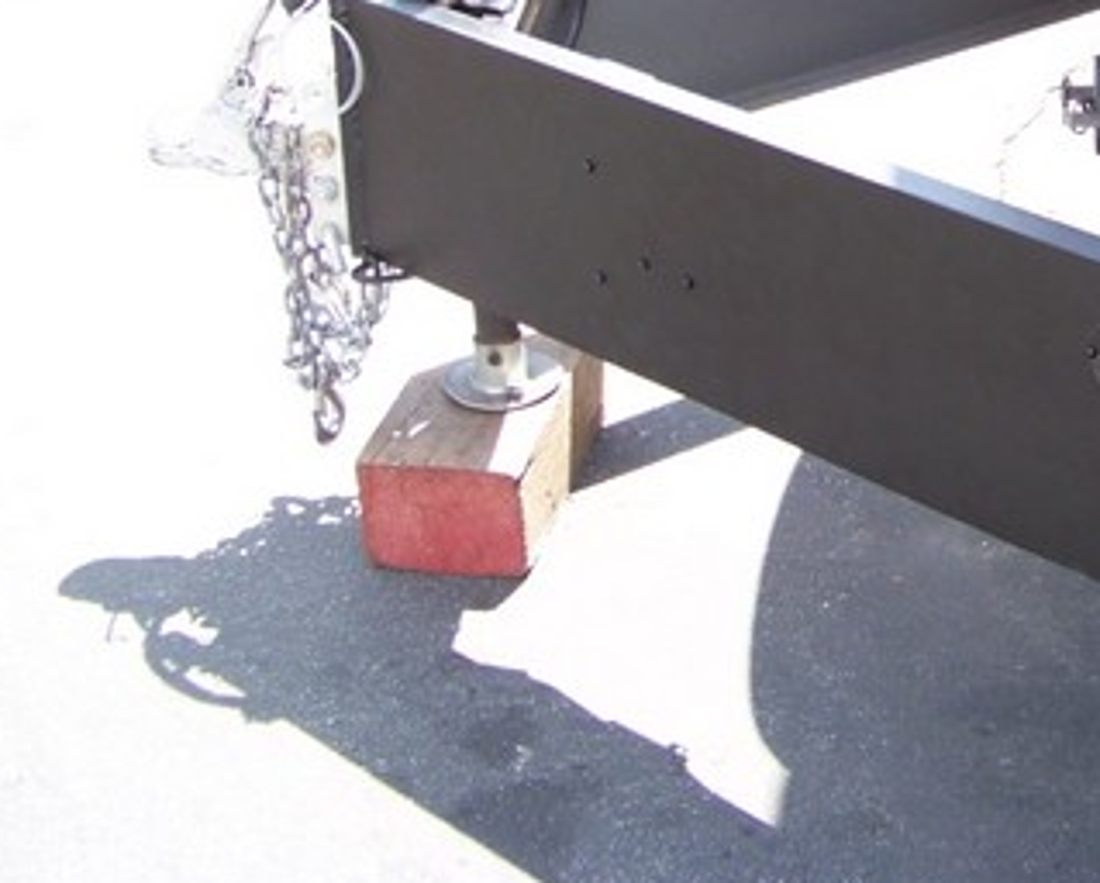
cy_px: 12
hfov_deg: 23.9
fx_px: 2510
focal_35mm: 77
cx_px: 1045
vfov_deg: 19.4
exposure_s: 1/160
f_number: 2.8
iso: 72
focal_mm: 5.85
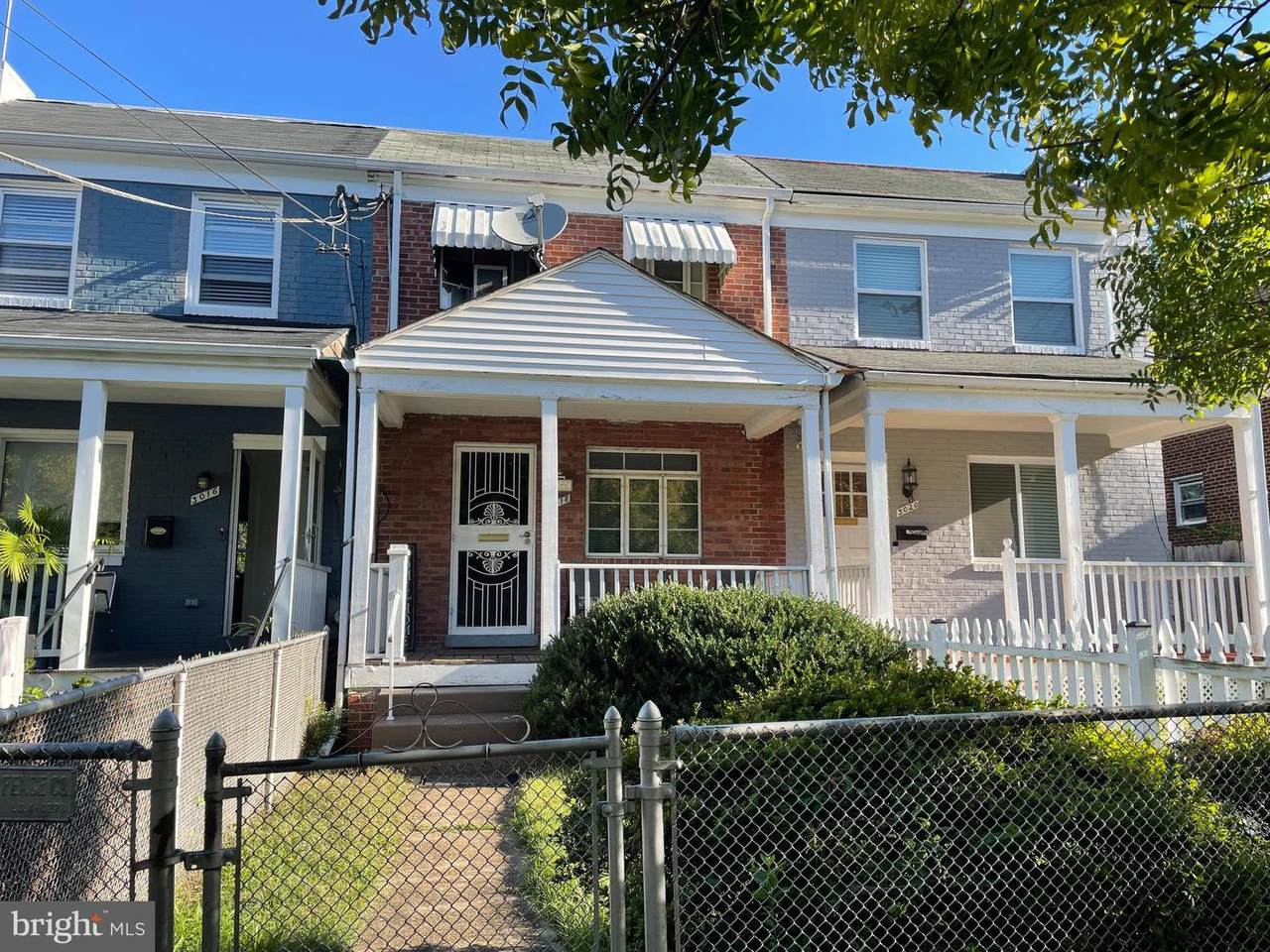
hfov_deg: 67.3
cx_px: 635
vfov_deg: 53.1
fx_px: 954
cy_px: 476
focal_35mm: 26
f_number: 1.6
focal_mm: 4.2
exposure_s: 1/875
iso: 32
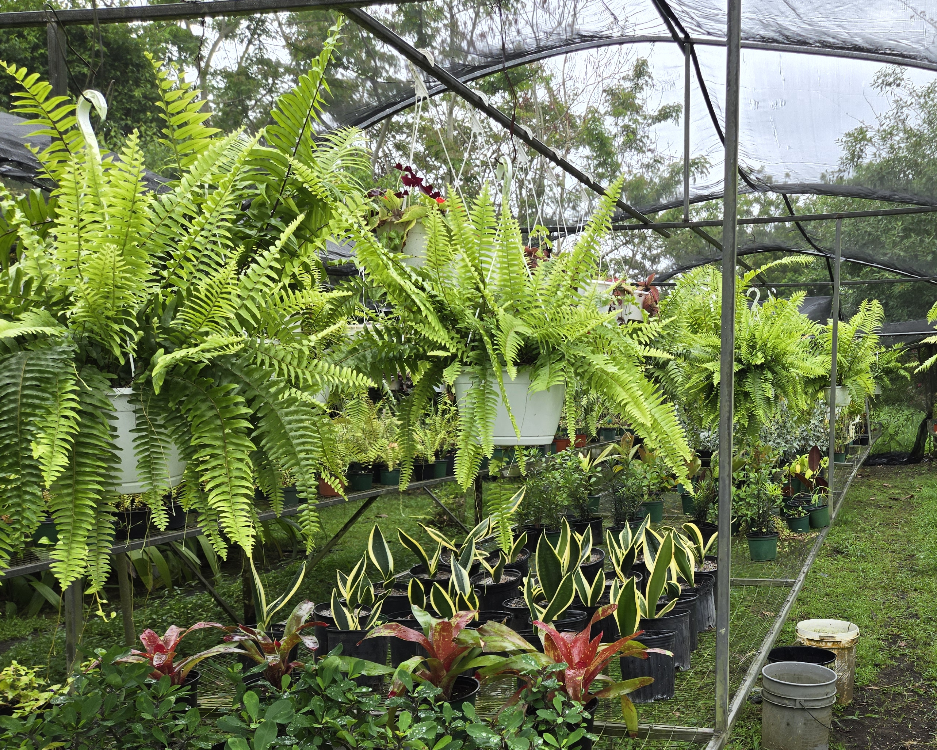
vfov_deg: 41.8
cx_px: 727
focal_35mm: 35
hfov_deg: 49.0
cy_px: 489
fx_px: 971
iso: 25
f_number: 1.8
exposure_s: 1/201
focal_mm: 5.4
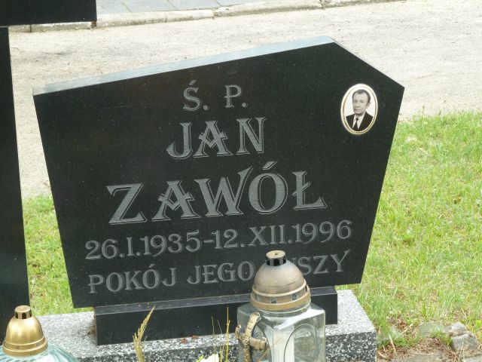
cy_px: 181
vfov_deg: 16.4
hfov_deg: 21.8
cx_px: 241
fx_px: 1253
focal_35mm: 90
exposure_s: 1/100
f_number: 4.3
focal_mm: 14.7
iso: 160
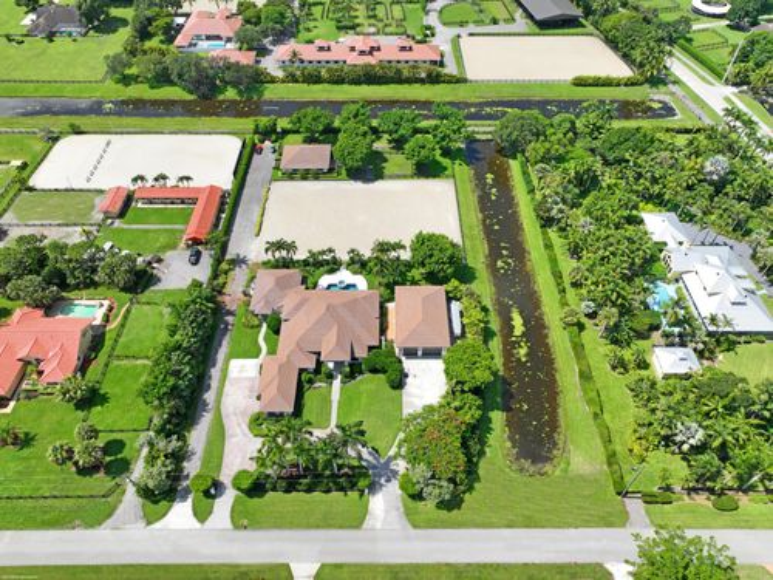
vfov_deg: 56.8
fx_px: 536
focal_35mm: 24
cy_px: 290
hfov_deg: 71.6
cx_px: 386
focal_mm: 12.29
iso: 110
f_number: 2.8
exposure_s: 1/2000
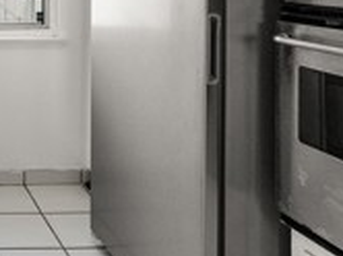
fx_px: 515
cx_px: -87
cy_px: -49
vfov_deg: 25.2
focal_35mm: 52
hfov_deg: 30.3
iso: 800
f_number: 8
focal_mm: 14
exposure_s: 1/160
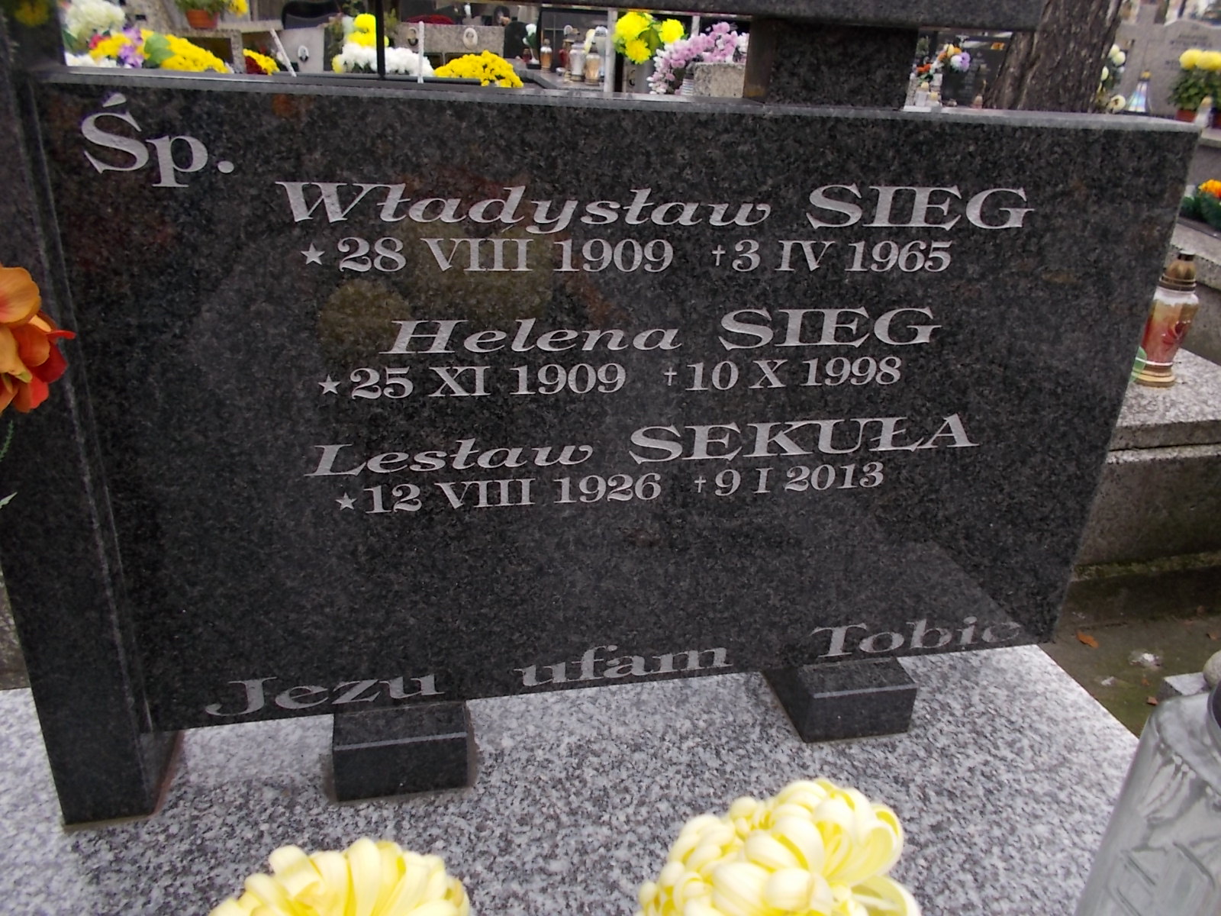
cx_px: 610
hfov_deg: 67.3
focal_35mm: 26
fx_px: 917
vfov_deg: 53.1
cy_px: 458
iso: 80
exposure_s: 1/80
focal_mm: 4.6
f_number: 3.2
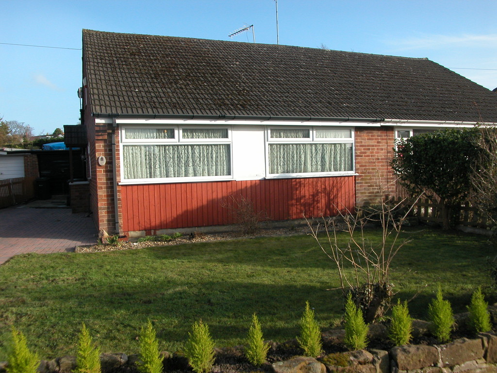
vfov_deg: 32.2
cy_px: 186
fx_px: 646
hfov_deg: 42.1
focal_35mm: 45
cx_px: 248
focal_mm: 11.4
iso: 100
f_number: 5.2
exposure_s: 1/275
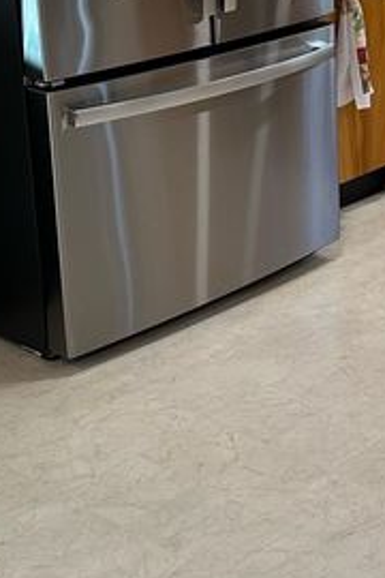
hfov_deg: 15.8
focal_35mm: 80
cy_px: 59
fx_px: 1283
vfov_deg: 24.6
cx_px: 563
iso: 125
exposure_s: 1/120
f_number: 1.78
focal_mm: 6.86
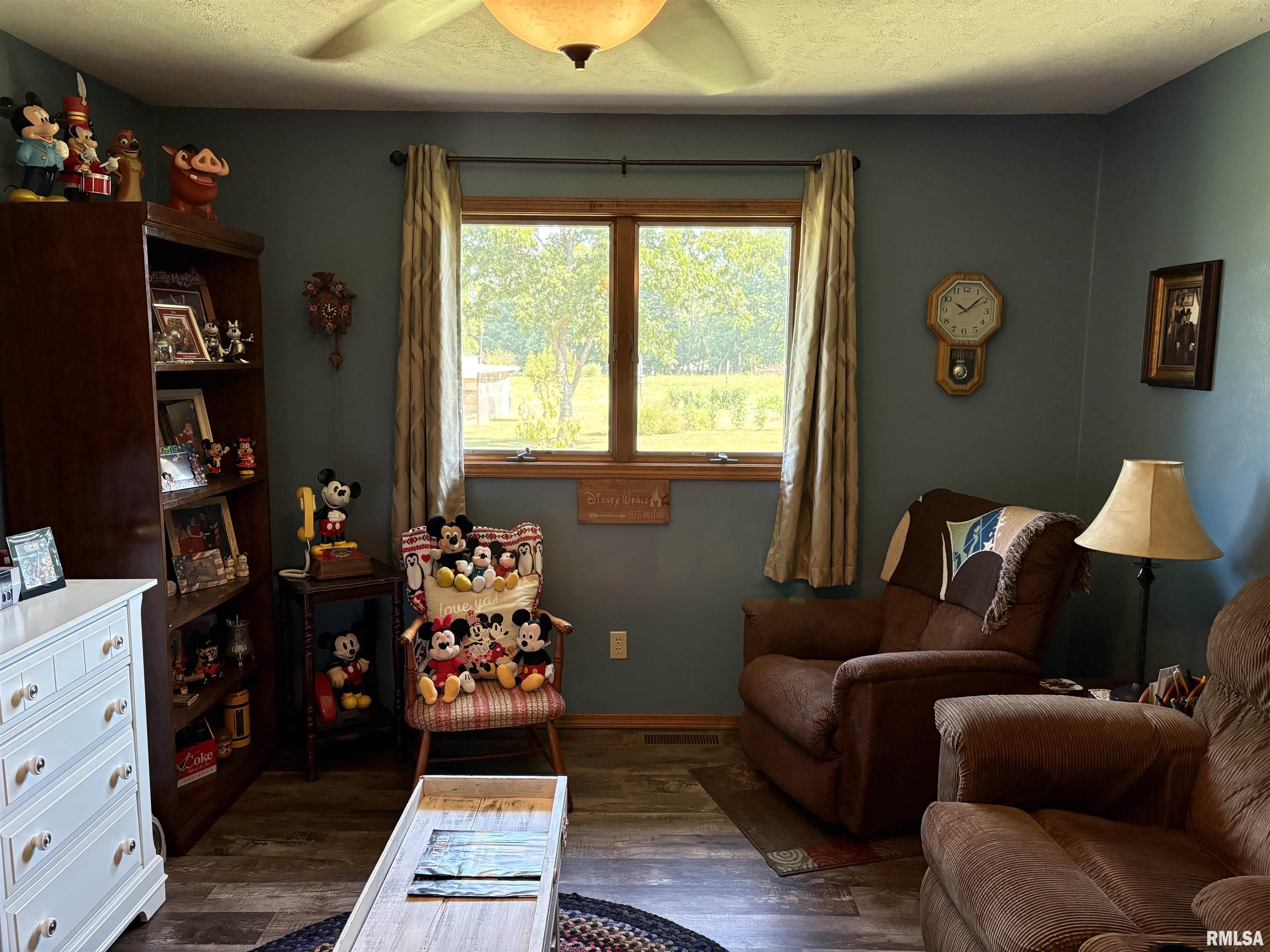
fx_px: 954
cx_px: 635
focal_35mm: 26
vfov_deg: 53.1
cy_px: 476
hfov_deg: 67.3
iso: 320
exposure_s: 1/60
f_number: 1.6
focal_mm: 5.96
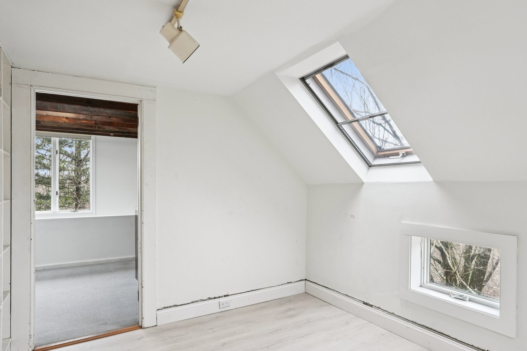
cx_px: 284
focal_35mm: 23
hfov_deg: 76.7
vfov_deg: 55.7
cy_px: 188
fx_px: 332
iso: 400
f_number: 9
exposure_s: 1/20
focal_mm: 16.5
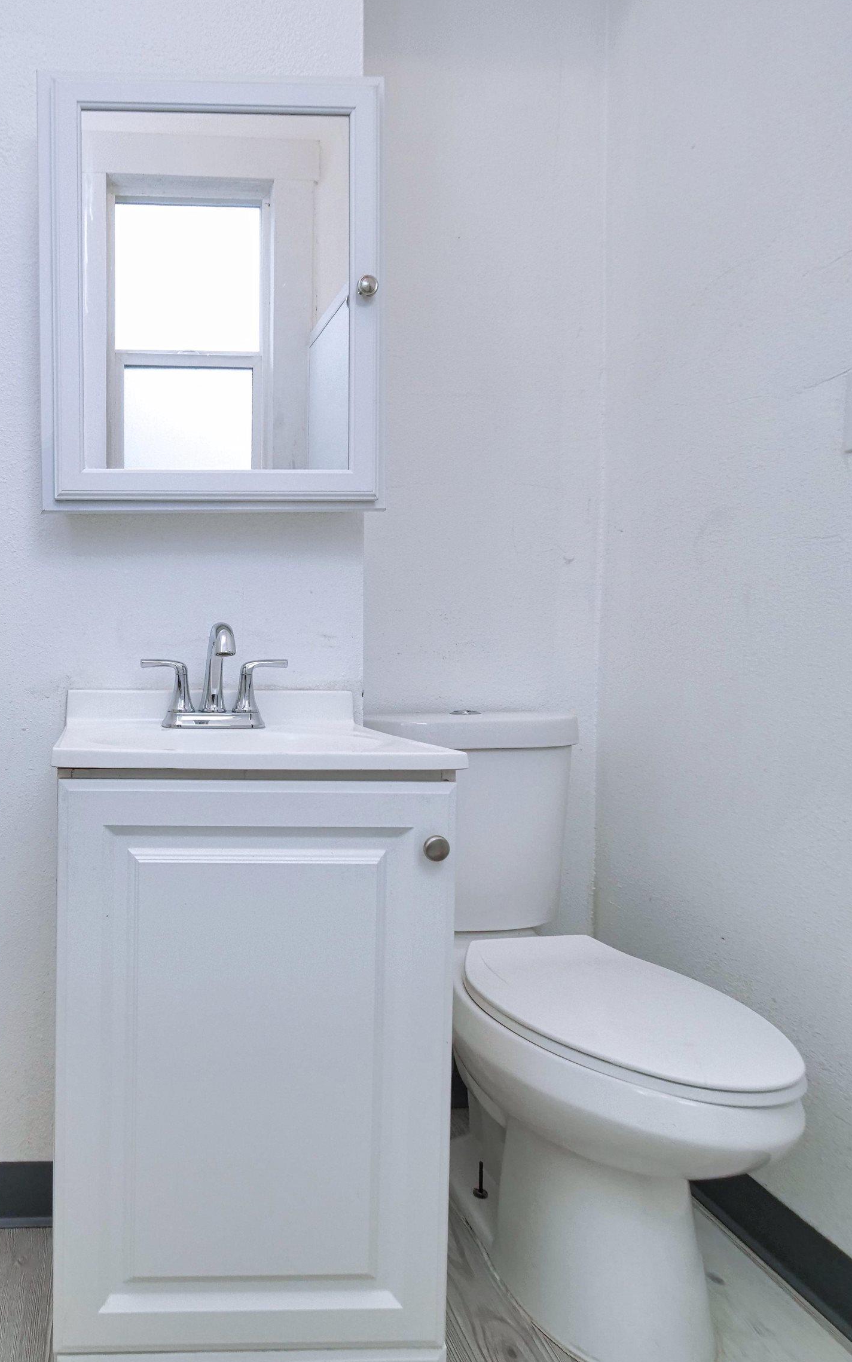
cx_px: 145
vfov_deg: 85.1
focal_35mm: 20
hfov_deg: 54.6
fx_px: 743
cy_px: 680
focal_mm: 7
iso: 800
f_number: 4
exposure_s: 1/160
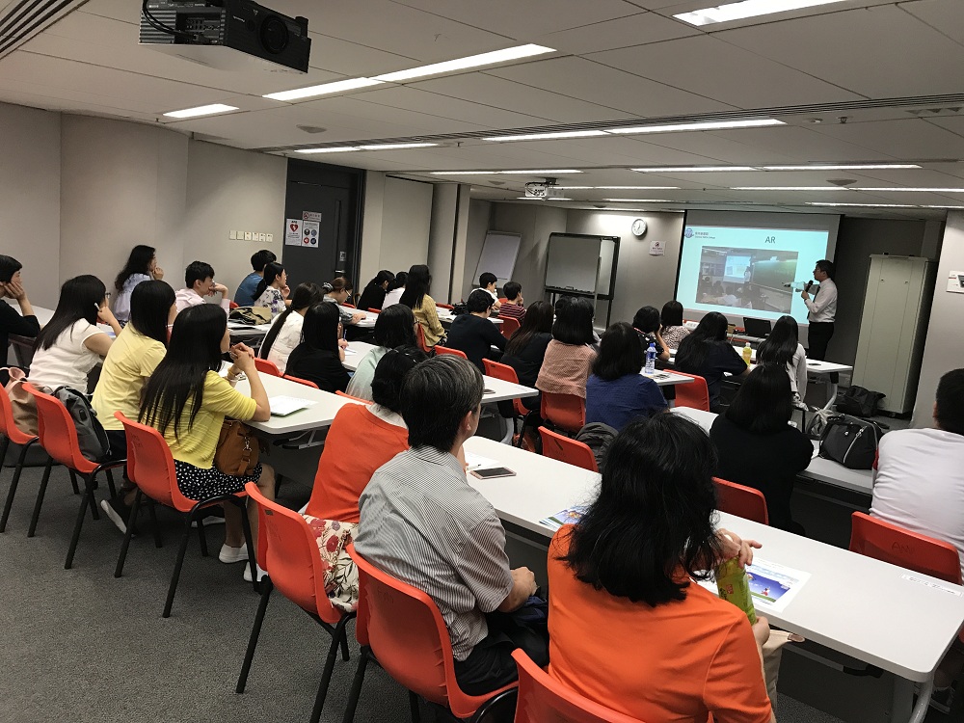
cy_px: 362
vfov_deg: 49.7
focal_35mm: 28
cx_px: 482
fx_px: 780
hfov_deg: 63.4
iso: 40
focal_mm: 3.99
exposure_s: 1/25
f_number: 1.8
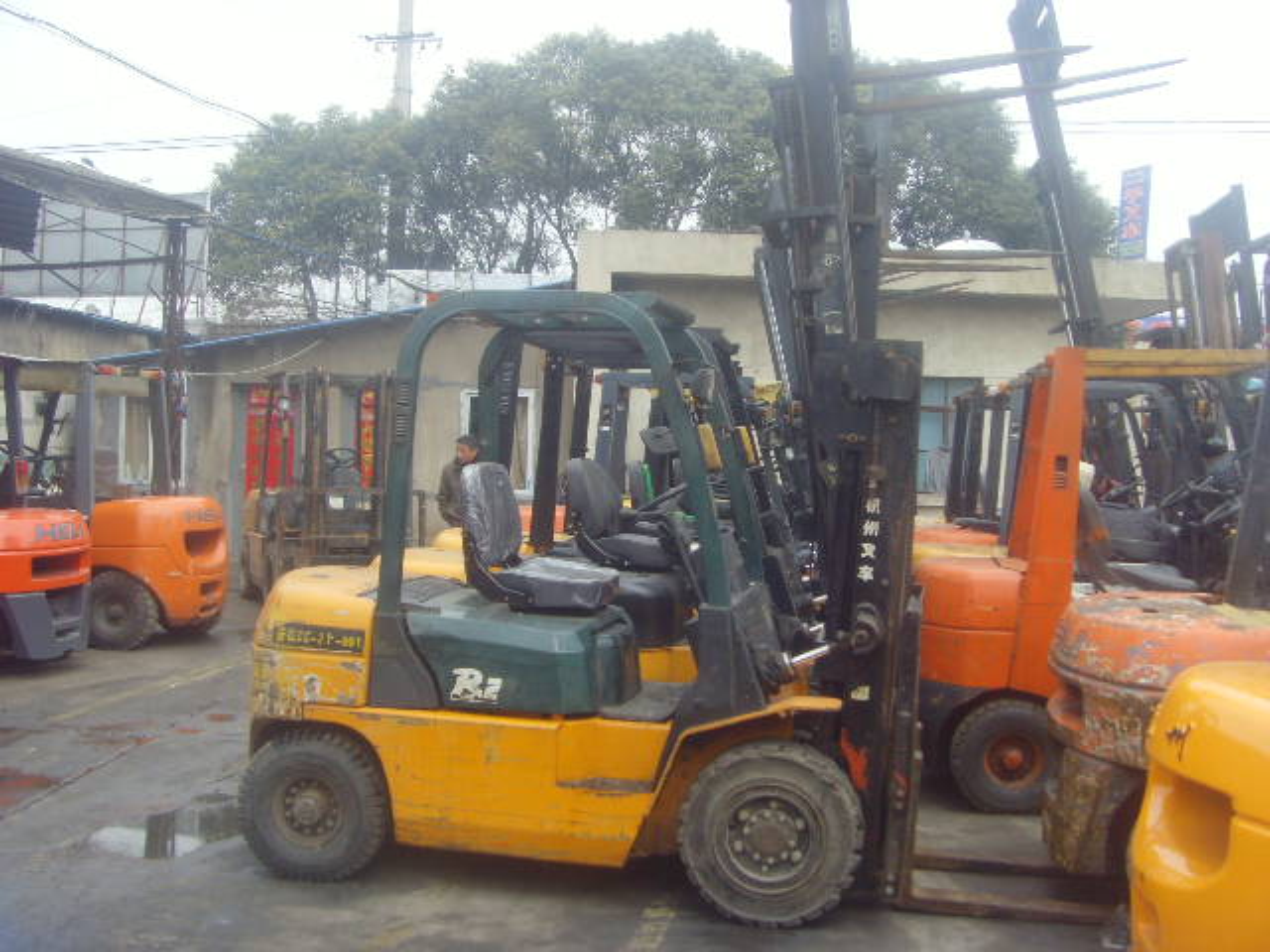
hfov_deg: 47.9
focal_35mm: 39
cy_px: 476
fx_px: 1431
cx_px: 635
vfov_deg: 36.8
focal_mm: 6.6
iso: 80
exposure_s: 1/250
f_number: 3.5
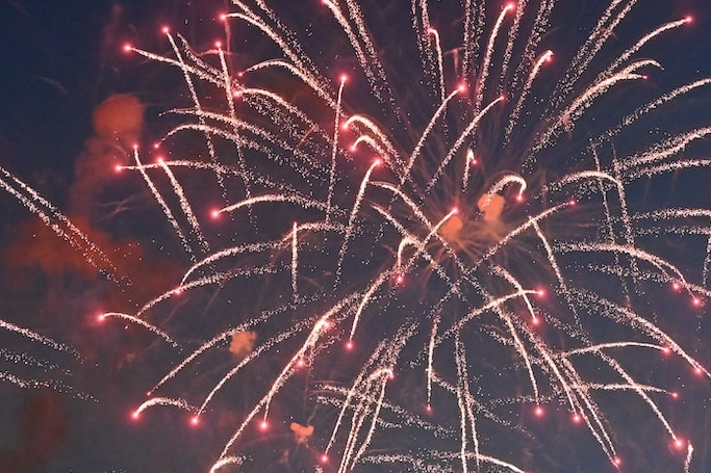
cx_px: 414
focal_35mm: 105
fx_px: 2073
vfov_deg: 13.0
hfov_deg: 19.4
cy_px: 138
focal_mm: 70
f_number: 4.5
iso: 14400
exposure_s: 1/160
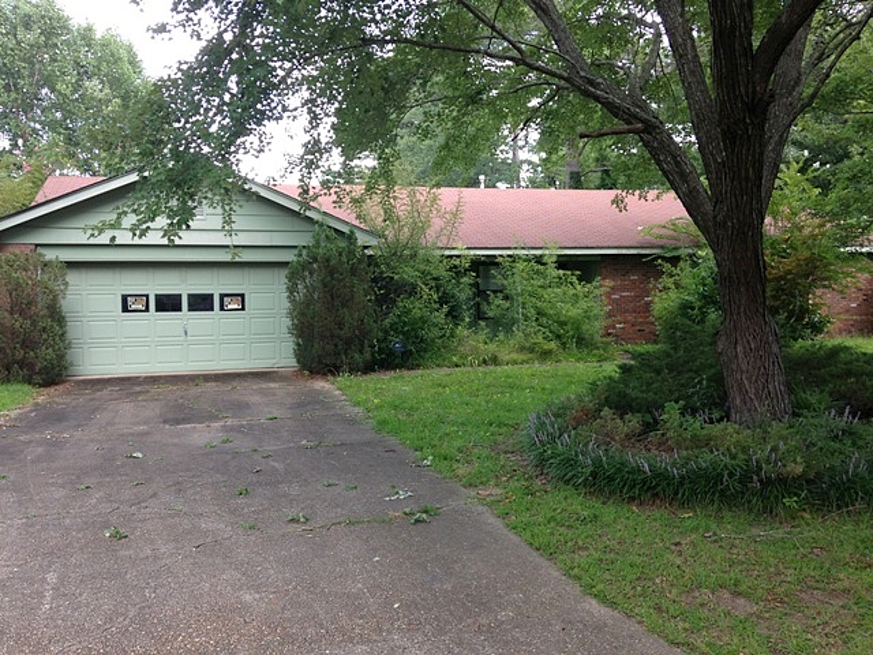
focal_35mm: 33
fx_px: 832
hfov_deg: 55.4
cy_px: 328
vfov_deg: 42.9
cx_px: 436
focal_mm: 4.13
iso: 50
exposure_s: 1/120
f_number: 2.4
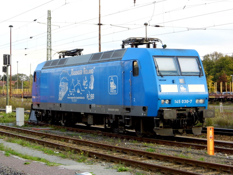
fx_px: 713
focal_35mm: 106
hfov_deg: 18.5
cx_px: 116
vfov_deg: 14.0
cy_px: 88
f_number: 4.5
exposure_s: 1/133
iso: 100
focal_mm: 19
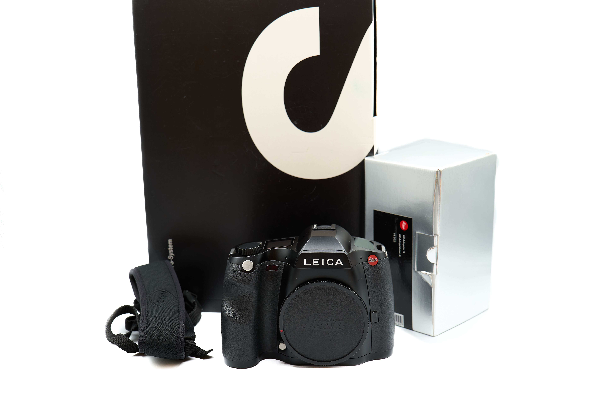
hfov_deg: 39.6
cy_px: 205
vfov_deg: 27.0
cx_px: 308
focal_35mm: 50
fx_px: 854
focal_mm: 50
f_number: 5
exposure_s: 1/160
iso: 400
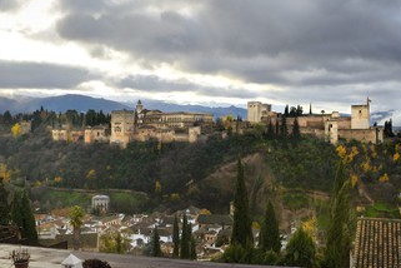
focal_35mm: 38
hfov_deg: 50.7
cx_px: 192
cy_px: 144
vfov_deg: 35.0
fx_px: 423
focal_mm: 29
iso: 400
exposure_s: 1/160
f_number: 13
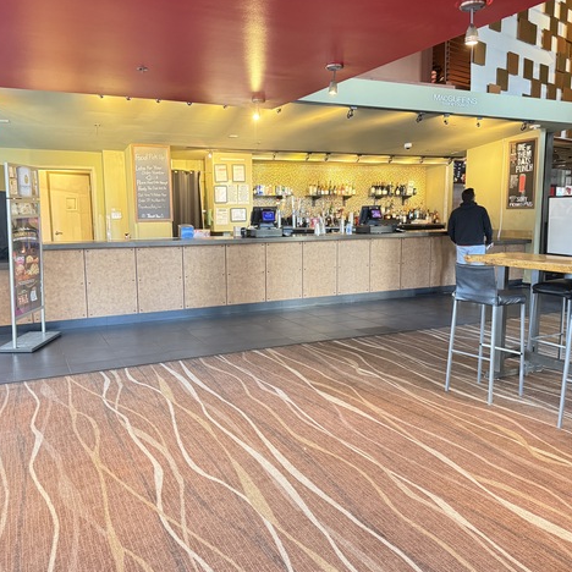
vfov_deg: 55.6
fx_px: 542
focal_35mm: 29
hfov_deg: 55.6
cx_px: 280
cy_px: 286
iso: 640
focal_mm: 6.76
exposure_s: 1/40
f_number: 1.78
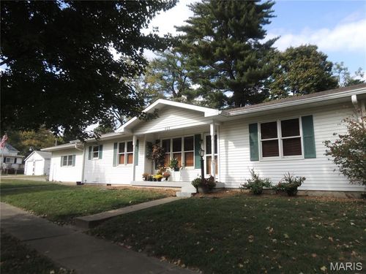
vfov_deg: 56.8
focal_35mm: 24
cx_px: 183
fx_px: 254
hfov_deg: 71.6
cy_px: 137
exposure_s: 1/1000
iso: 100
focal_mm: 4.3
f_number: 2.8
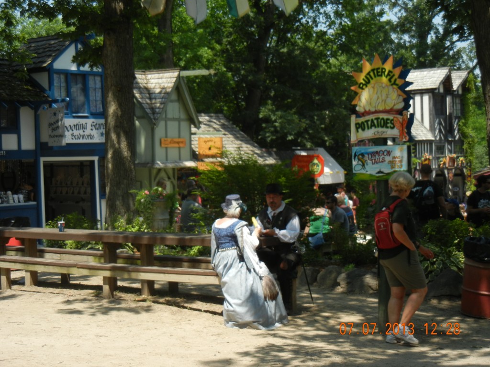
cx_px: 245
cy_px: 184
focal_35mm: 68
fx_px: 963
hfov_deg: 28.6
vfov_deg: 21.6
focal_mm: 12.2
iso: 160
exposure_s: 1/624
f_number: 4.1
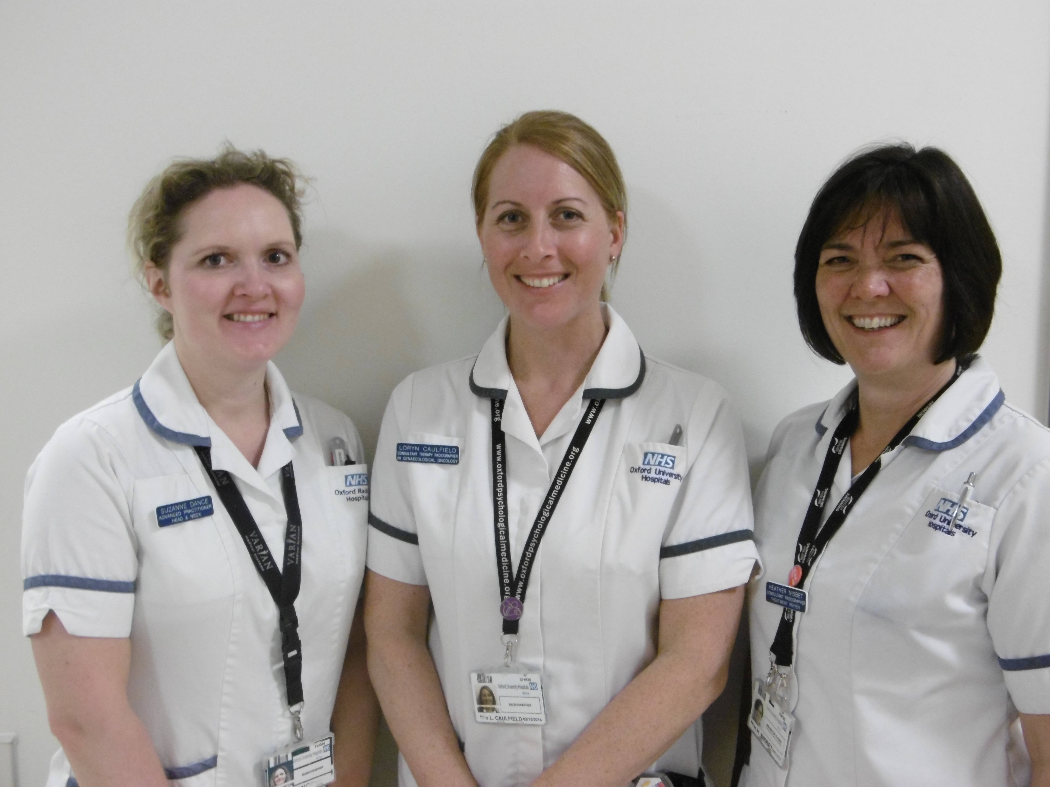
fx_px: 1153
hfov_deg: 49.0
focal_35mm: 38
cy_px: 394
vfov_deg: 37.7
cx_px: 525
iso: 400
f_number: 3.7
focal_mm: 6.8
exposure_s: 1/25
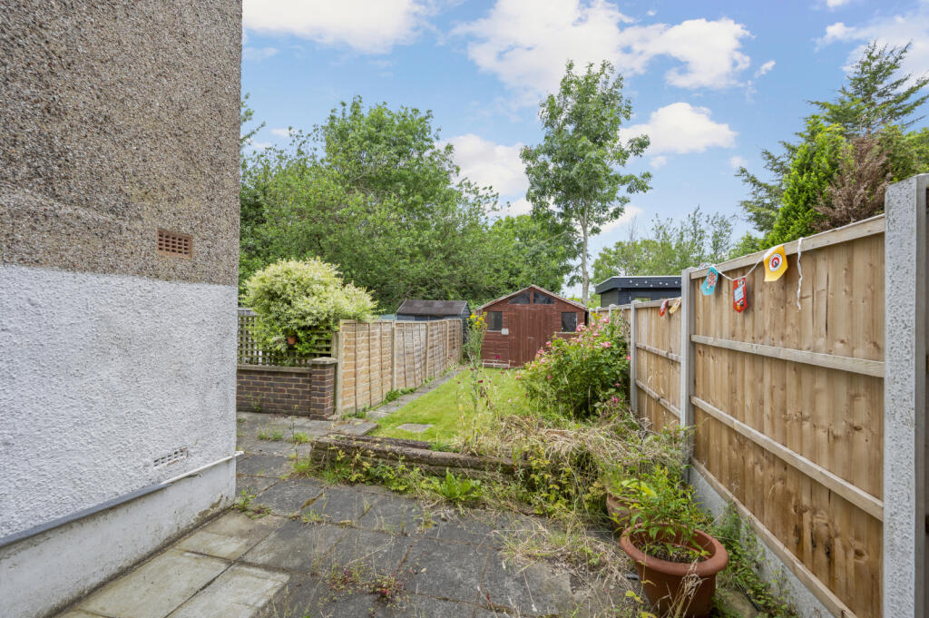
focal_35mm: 14
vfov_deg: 81.1
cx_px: 464
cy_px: 309
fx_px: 361
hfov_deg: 104.3
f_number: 8
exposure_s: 1/160
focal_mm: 14
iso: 250
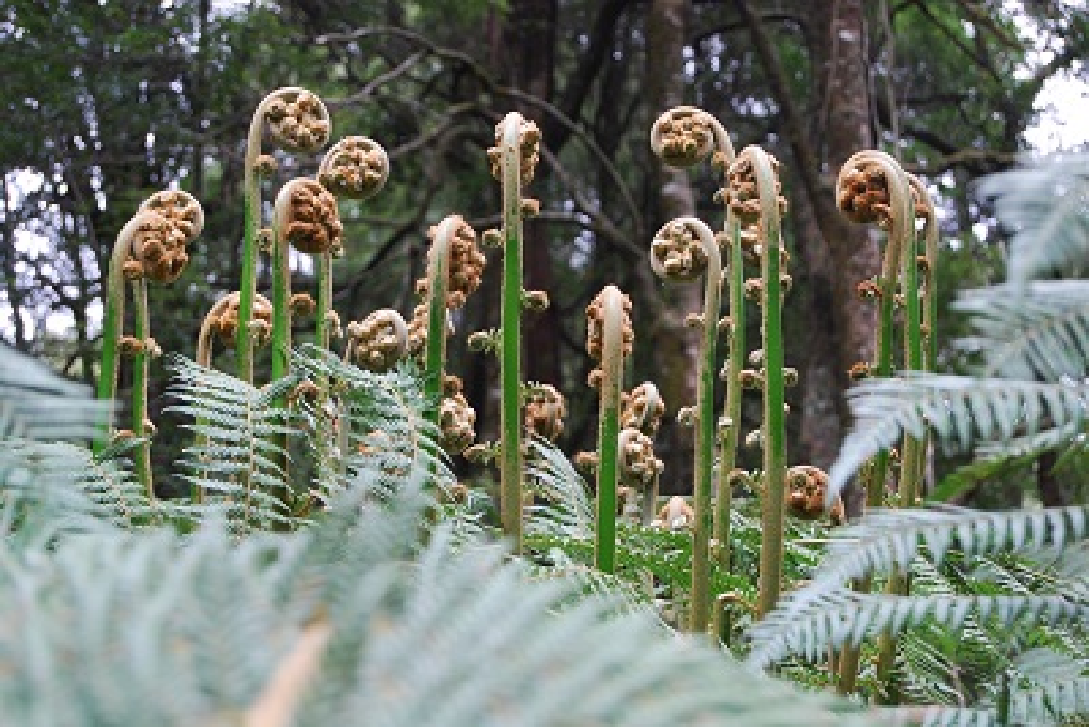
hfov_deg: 24.6
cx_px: 544
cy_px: 364
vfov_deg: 16.6
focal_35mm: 82
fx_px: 2496
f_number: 5.6
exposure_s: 1/50
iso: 400
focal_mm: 55
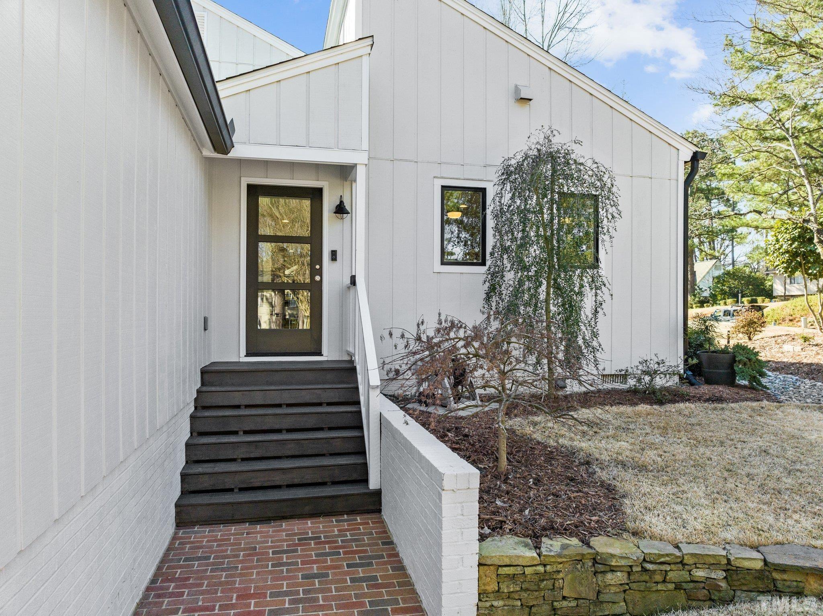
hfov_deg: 71.6
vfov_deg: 56.8
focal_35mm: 24
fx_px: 570
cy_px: 308
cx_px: 412
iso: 390
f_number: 2.8
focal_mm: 12.29
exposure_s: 1/320
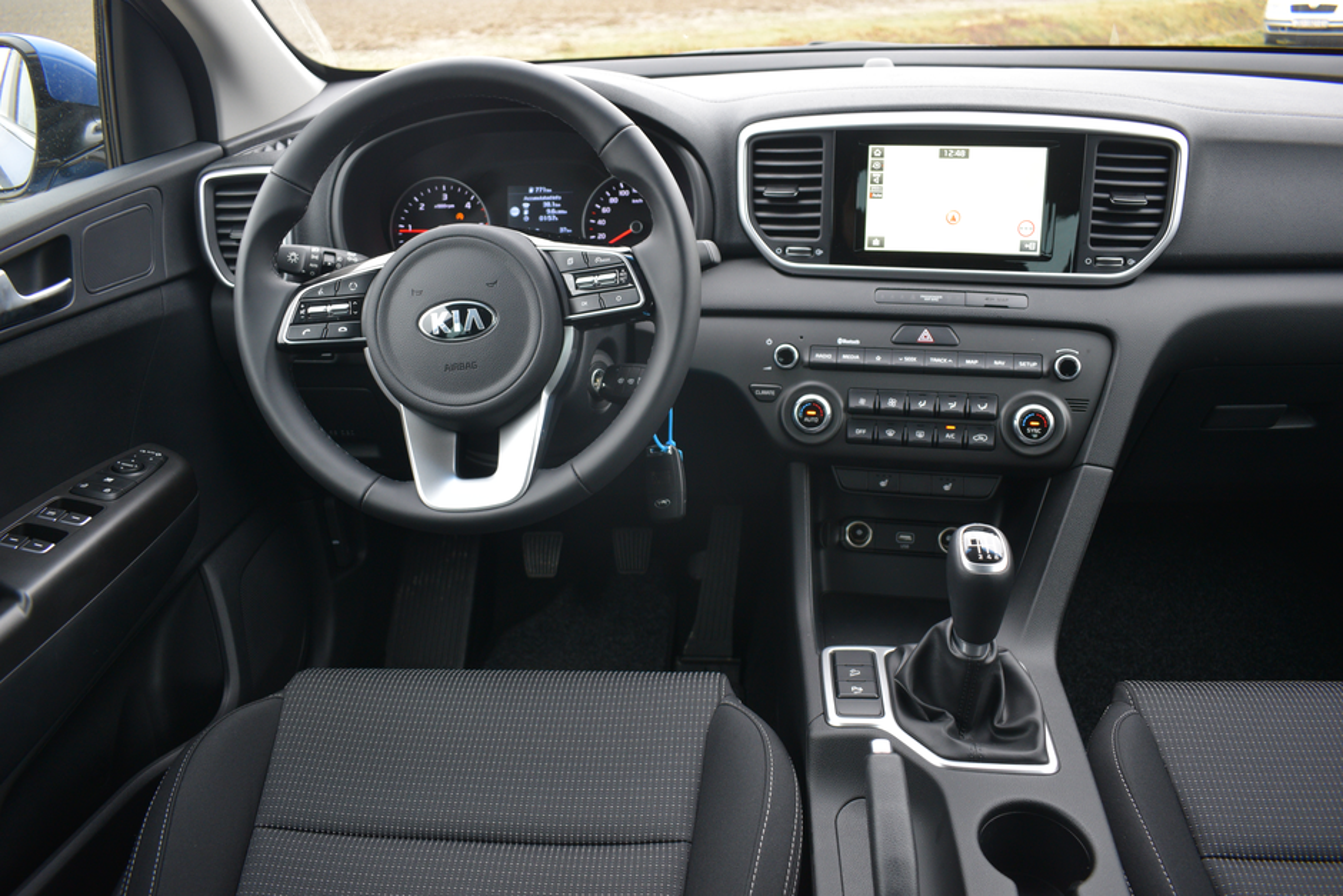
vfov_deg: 47.9
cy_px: 448
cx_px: 672
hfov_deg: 67.4
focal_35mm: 27
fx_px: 1007
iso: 450
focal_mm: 18
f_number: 4
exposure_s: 1/60
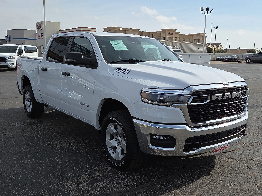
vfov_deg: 40.7
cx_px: 131
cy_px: 98
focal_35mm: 35
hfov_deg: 52.6
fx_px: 265
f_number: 1.8
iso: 76
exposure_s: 1/10000
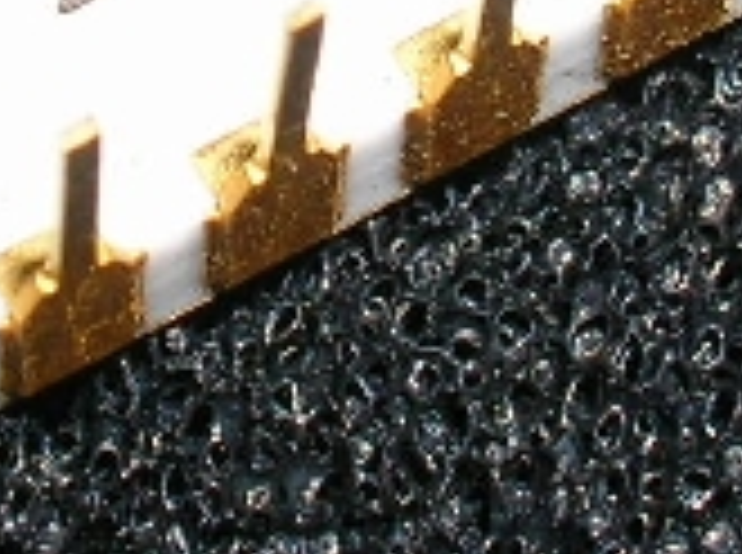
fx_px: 5197
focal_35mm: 243
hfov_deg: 8.2
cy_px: -234
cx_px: 279
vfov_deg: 6.0
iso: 50
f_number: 5.6
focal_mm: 8.4
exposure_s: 1/60.1
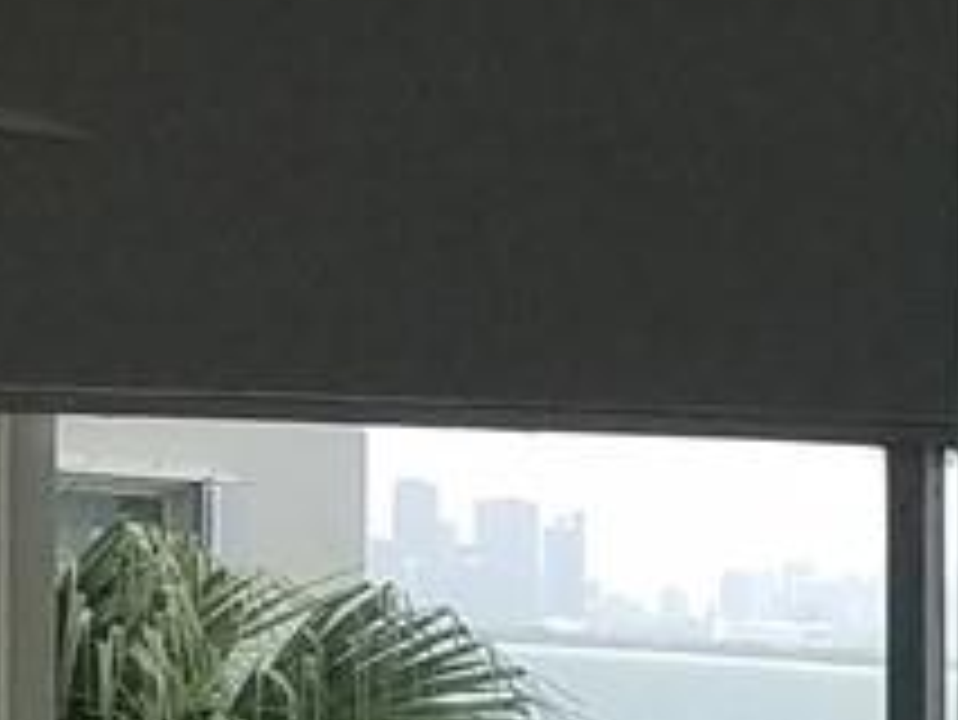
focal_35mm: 195
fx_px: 5400
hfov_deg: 8.4
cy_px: 972
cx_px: 2919
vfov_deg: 7.5
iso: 50
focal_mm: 4.2
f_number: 1.7
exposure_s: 1/1116
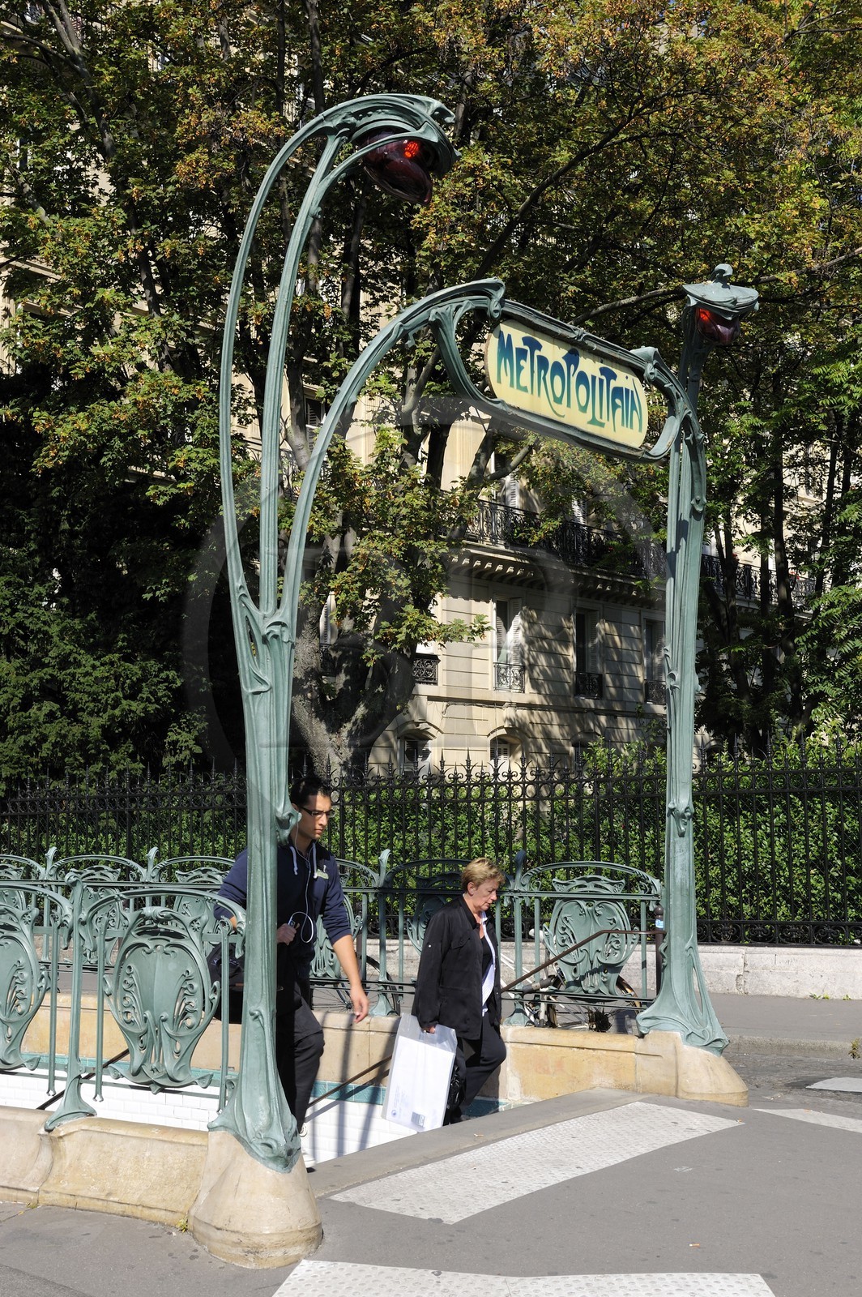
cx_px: 431
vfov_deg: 41.1
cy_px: 648
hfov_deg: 28.0
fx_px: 1727
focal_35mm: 48
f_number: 13
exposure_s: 1/160
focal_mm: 48
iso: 200
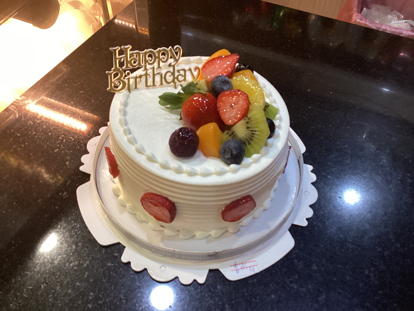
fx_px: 371
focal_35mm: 31
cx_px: 207
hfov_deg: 58.4
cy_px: 156
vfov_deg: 45.4
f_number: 2.4
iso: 160
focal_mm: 3.3
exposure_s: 1/60
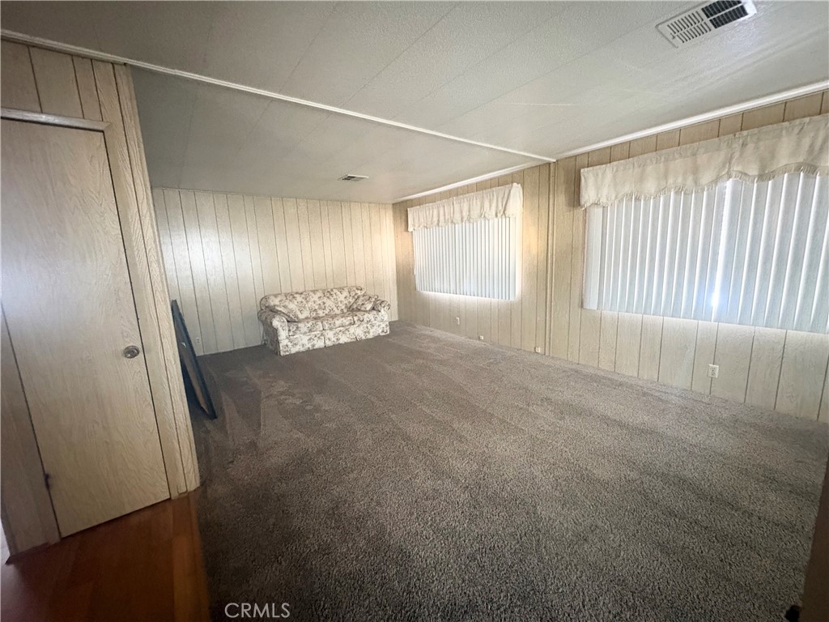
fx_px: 335
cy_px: 311
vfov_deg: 85.7
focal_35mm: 14
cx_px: 414
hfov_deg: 102.1
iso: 800
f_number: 2.2
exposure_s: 1/30
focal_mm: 2.22
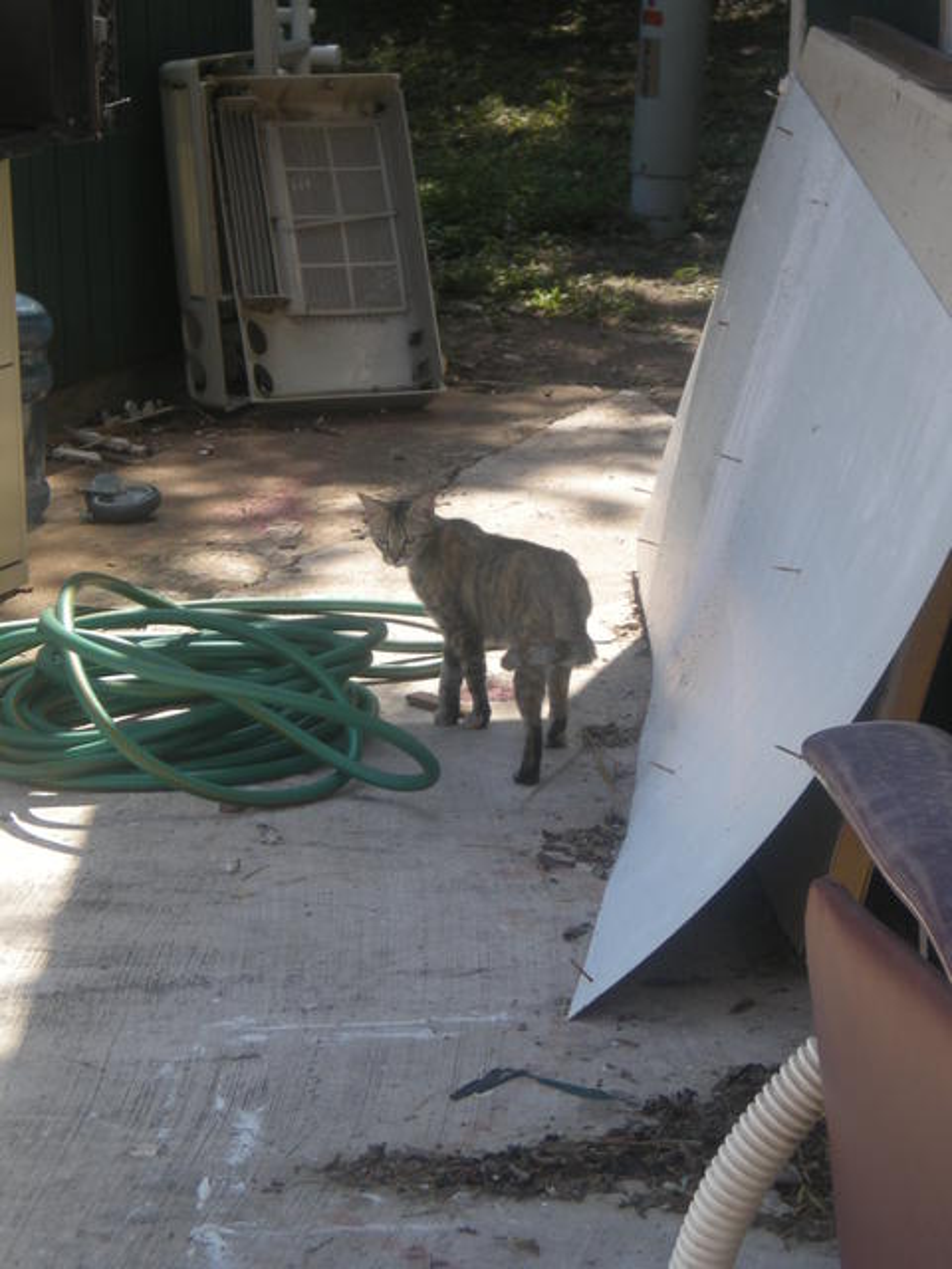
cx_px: 476
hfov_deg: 13.0
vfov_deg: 17.3
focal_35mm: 114
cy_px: 634
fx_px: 4180
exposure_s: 1/119
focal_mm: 18.9
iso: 64
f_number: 5.9
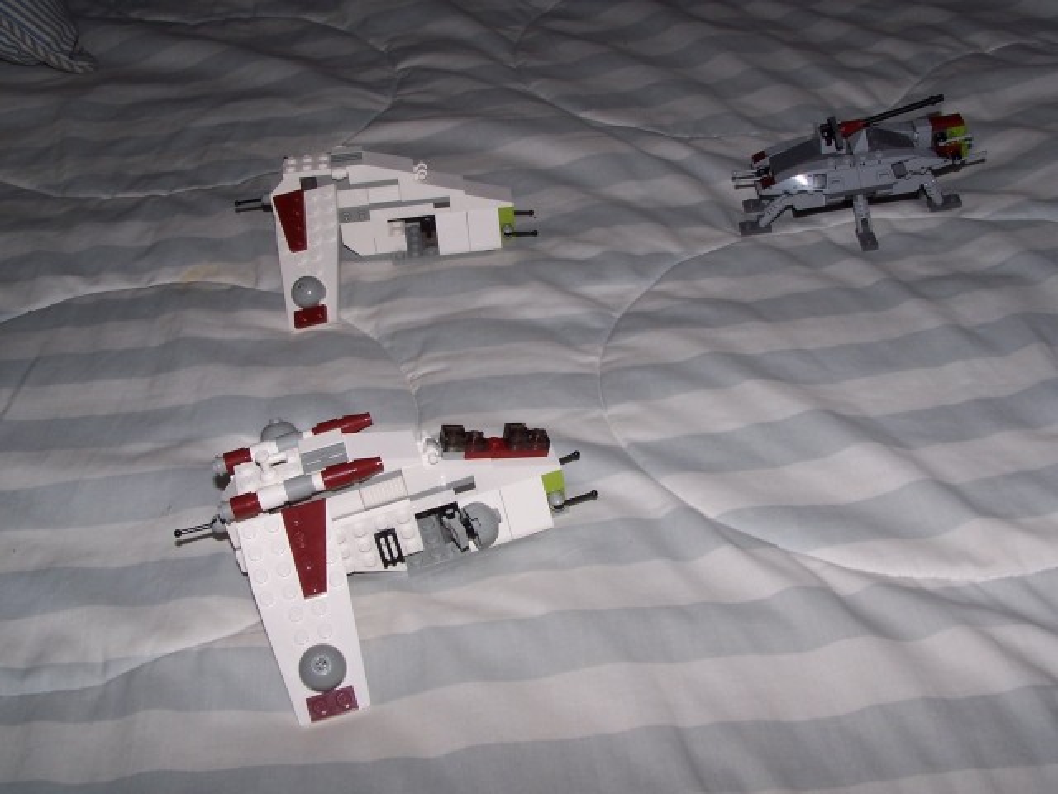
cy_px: 397
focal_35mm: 43
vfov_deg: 33.6
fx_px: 1314
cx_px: 529
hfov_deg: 43.9
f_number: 7.1
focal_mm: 7.1
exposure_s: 1/60
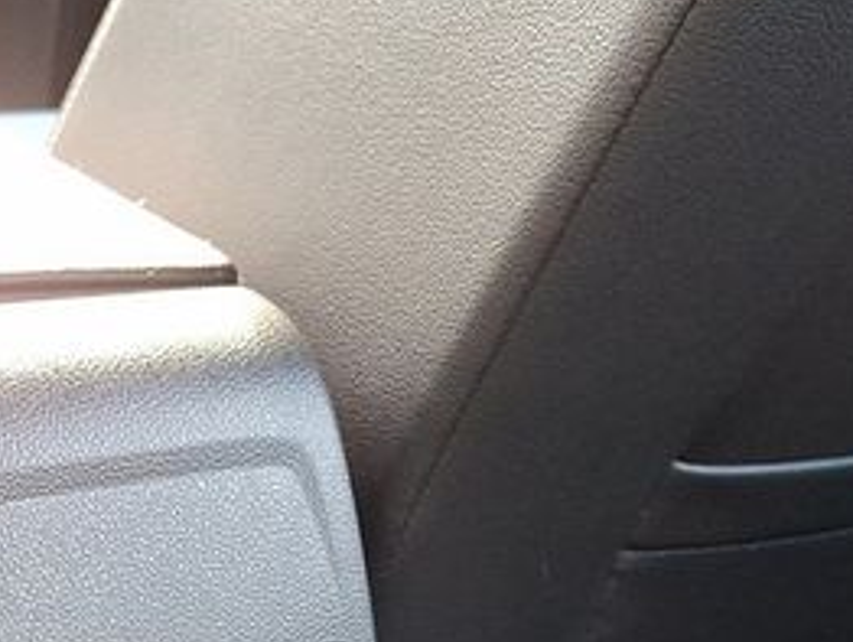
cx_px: 13
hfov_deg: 29.7
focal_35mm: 61
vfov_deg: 22.3
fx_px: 1505
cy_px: 759
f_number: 1.8
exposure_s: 1/60.2
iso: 253
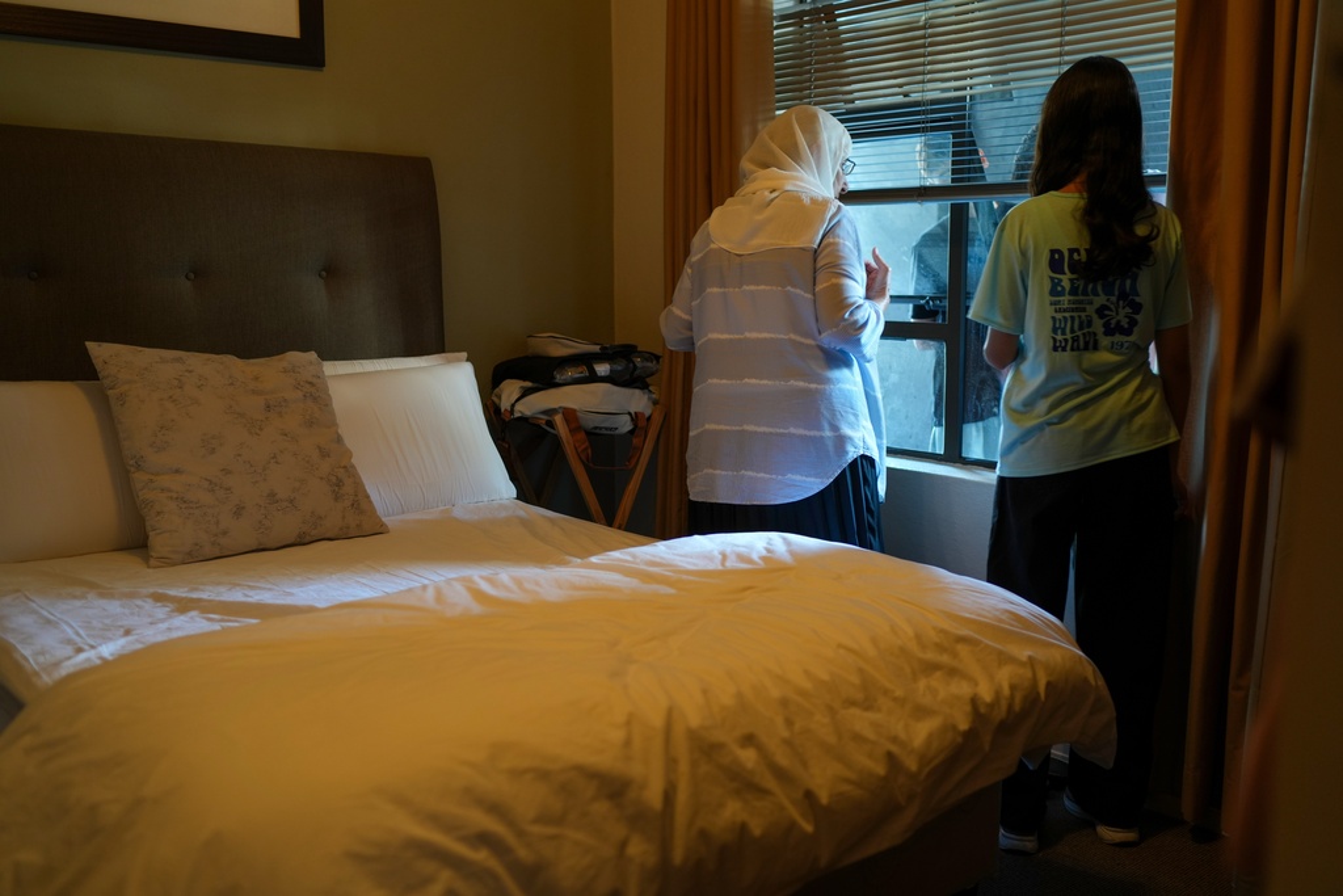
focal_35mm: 35
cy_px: 448
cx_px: 672
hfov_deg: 54.4
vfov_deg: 37.9
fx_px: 1306
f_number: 2
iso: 500
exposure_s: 1/30
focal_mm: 35
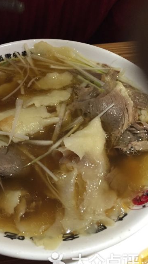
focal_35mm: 34
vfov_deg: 58.0
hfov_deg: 34.2
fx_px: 237
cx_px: 43
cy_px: 141
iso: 250
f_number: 2.2
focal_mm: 4.15
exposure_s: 1/25
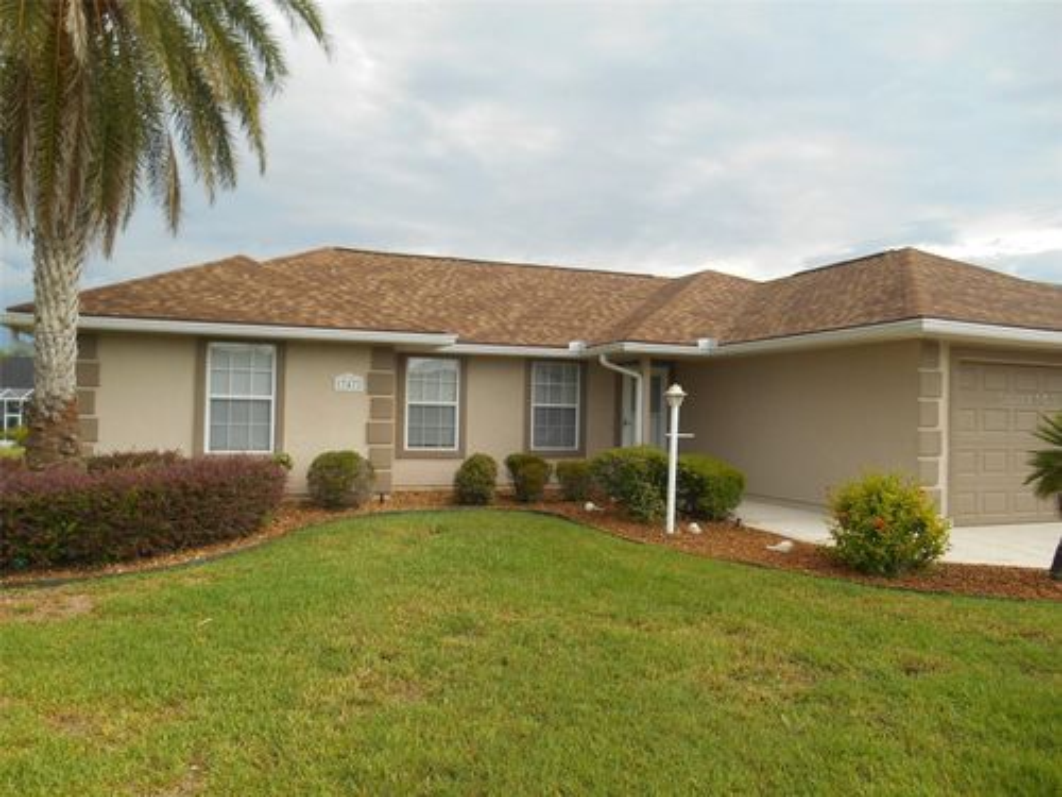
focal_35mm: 26
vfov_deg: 53.1
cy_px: 398
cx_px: 531
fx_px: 798
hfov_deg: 67.3
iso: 80
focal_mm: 4.7
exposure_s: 1/400
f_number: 3.4
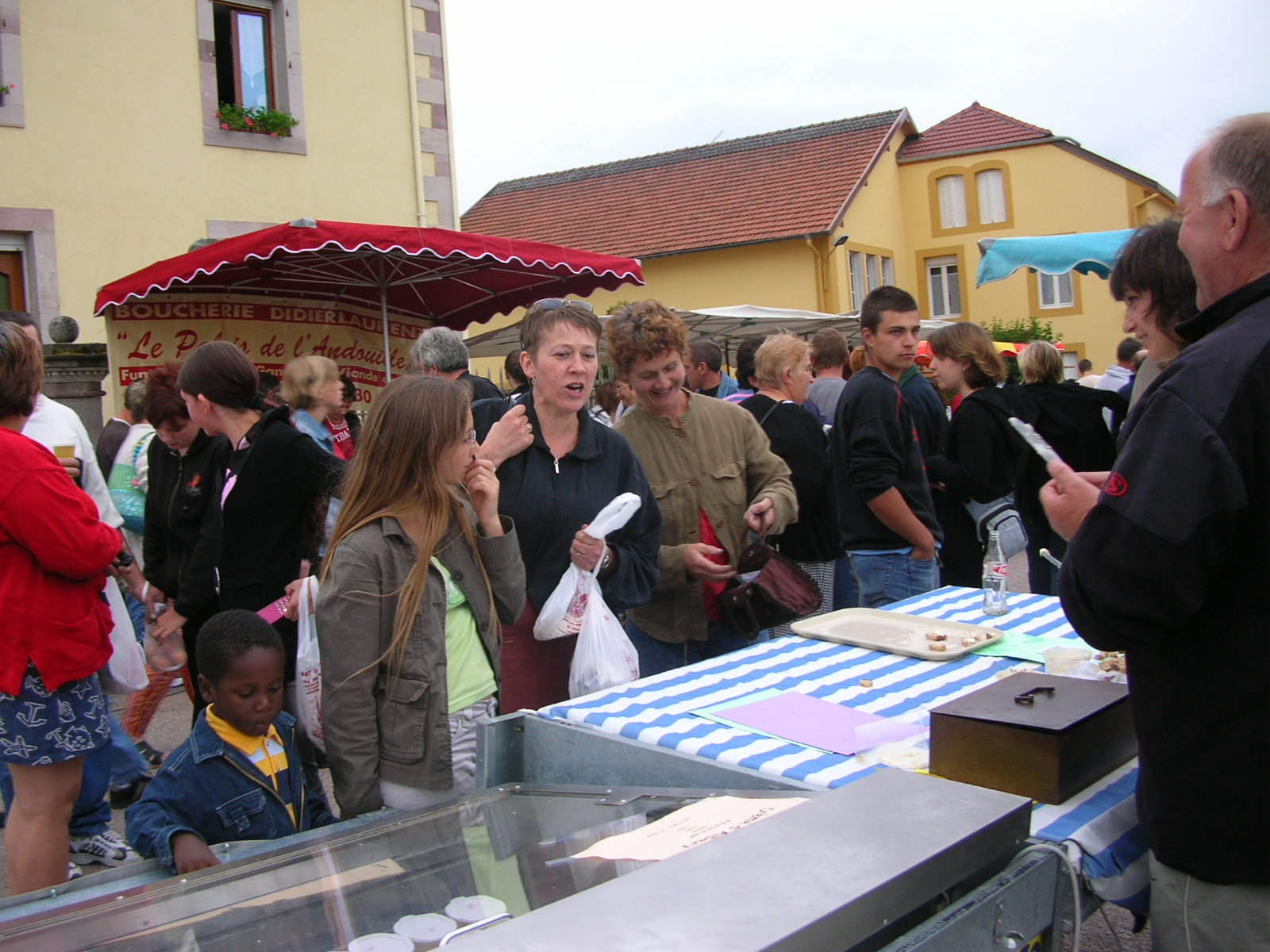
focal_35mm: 35
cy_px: 476
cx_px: 635
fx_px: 1284
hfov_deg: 52.6
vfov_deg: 40.7
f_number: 2.8
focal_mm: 5.8
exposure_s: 1/48.7
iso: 50
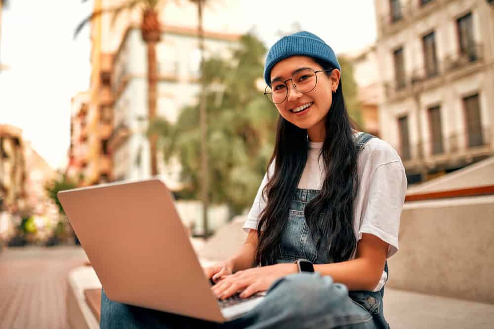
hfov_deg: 54.4
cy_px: 164
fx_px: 480
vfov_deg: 37.9
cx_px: 247
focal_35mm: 35
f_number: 1.6
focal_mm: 35
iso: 250
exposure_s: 1/1250
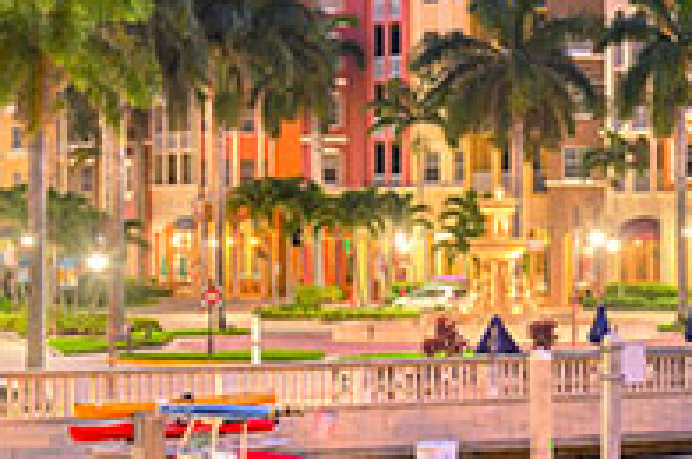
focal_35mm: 139
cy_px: 298
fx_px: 2667
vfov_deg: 9.8
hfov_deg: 12.9
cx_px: 1377
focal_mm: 34
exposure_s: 13
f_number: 8
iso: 64
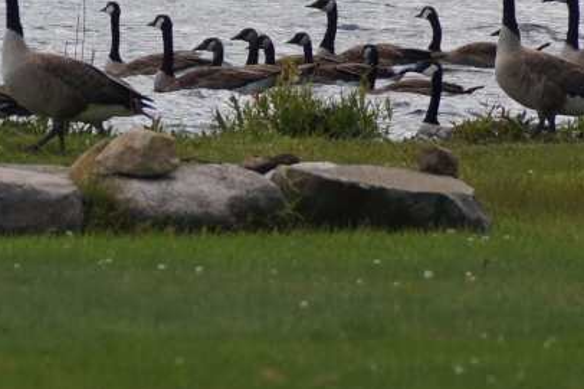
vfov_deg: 1.9
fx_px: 11978
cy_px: 59
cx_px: 227
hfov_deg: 2.8
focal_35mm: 739
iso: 250
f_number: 6.3
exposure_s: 1/320
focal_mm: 200
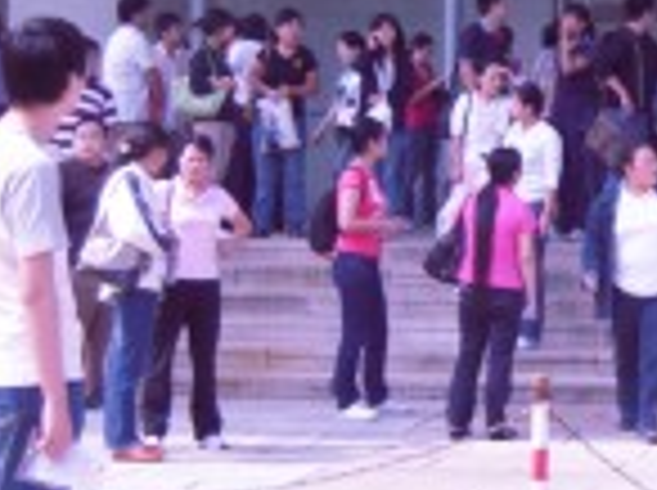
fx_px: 2596
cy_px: 117
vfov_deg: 10.8
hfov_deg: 14.0
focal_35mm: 137
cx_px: 774
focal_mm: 8.9
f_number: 3.5
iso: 100
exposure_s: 1/400
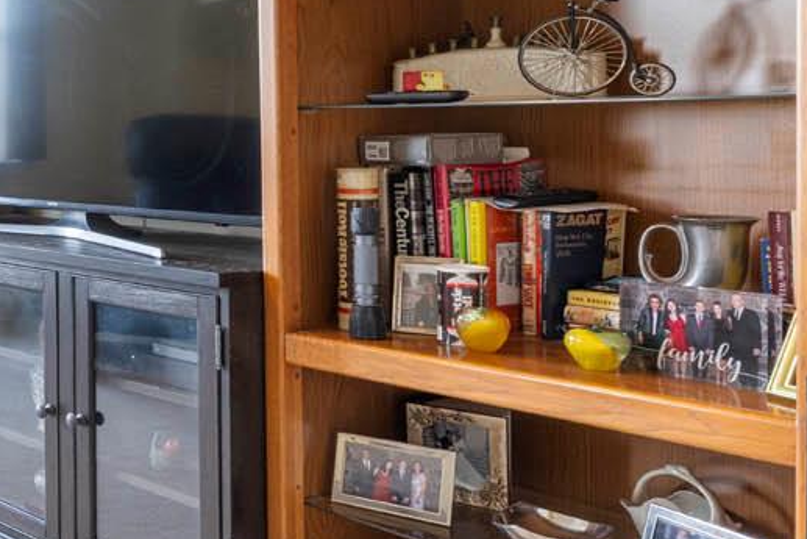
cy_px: 158
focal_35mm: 52
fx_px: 1166
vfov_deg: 25.8
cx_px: -503
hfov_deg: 25.0
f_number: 10
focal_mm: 14
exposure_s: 1
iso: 320
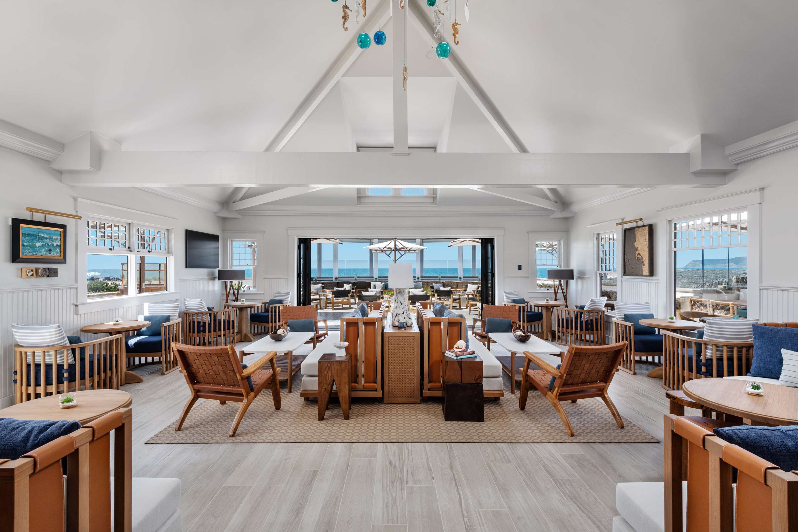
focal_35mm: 17
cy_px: 266
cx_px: 399
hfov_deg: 93.3
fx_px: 377
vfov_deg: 70.4
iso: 400
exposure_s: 1/25
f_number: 16
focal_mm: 17
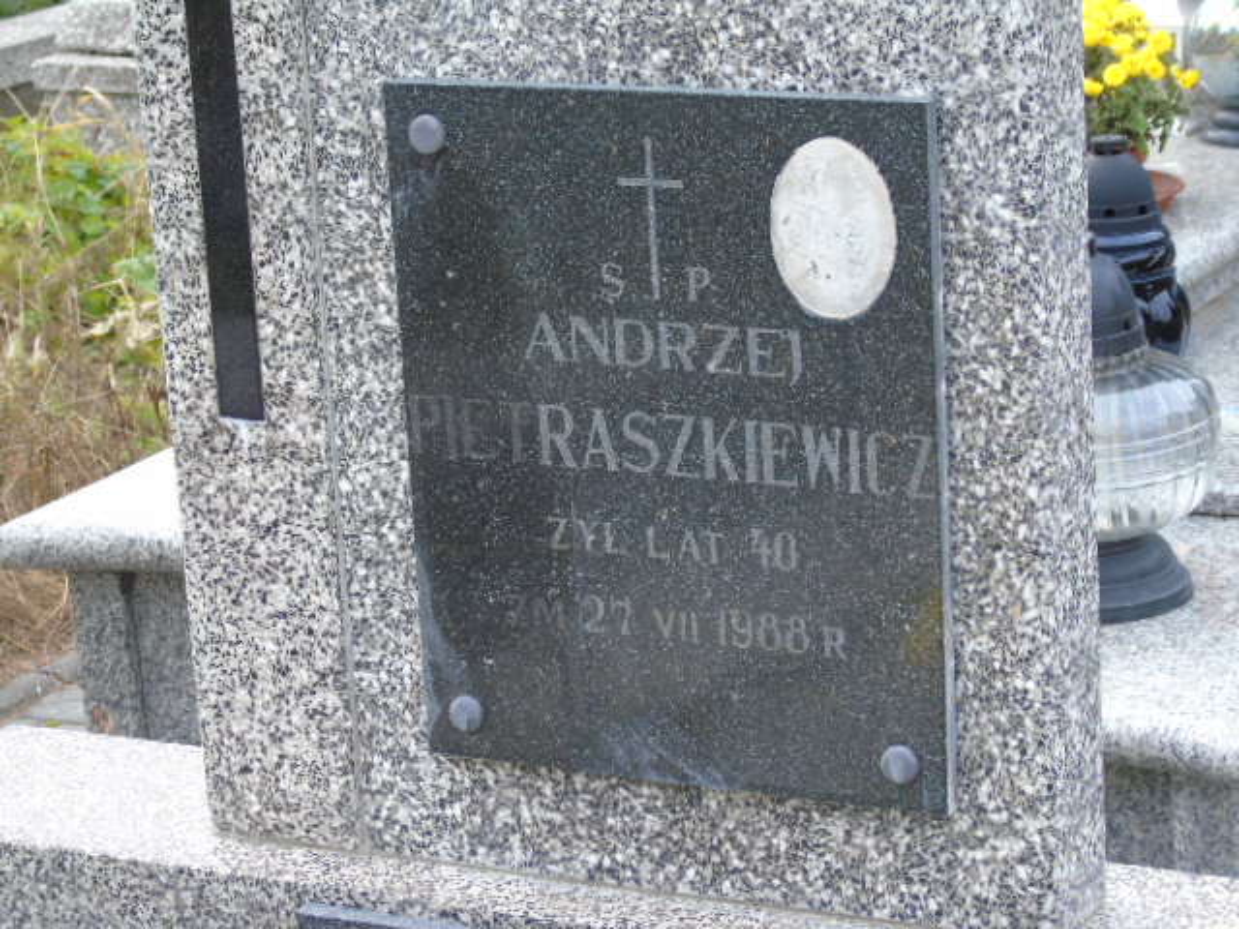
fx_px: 3866
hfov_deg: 18.2
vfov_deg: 13.7
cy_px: 464
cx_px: 620
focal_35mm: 108
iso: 100
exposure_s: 1/60
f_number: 4.4
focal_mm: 19
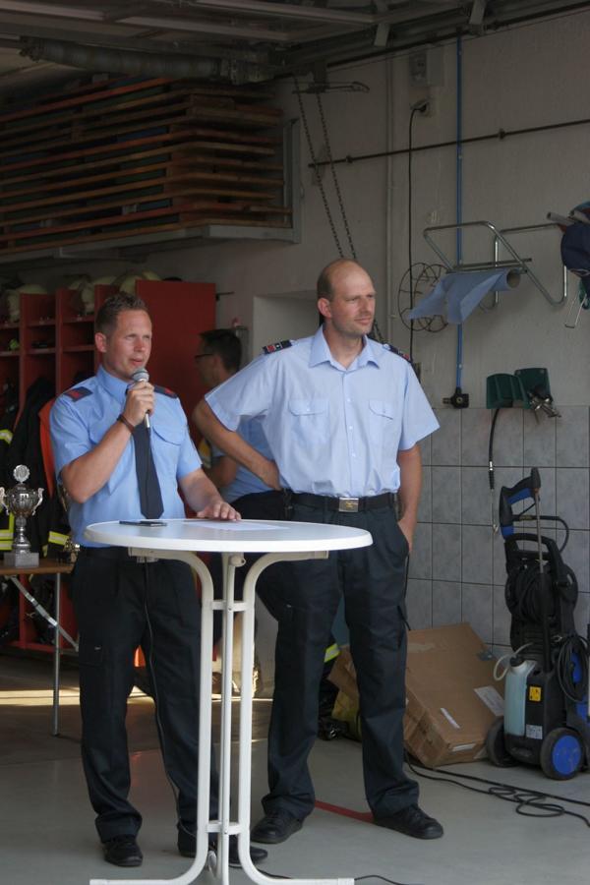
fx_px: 2212
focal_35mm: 90
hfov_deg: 15.2
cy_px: 442
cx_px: 295
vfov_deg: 22.6
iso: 200
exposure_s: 1/125
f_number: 5.6
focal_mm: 60
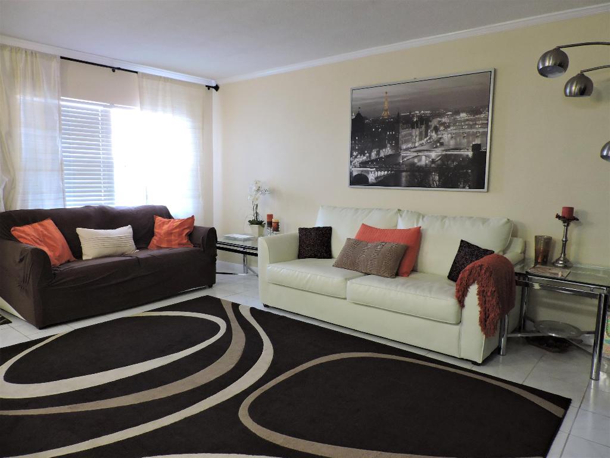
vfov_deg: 56.8
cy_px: 229
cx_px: 305
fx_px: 423
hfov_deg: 71.6
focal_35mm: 24
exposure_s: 1/25
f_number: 3
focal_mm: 4.3
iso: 400
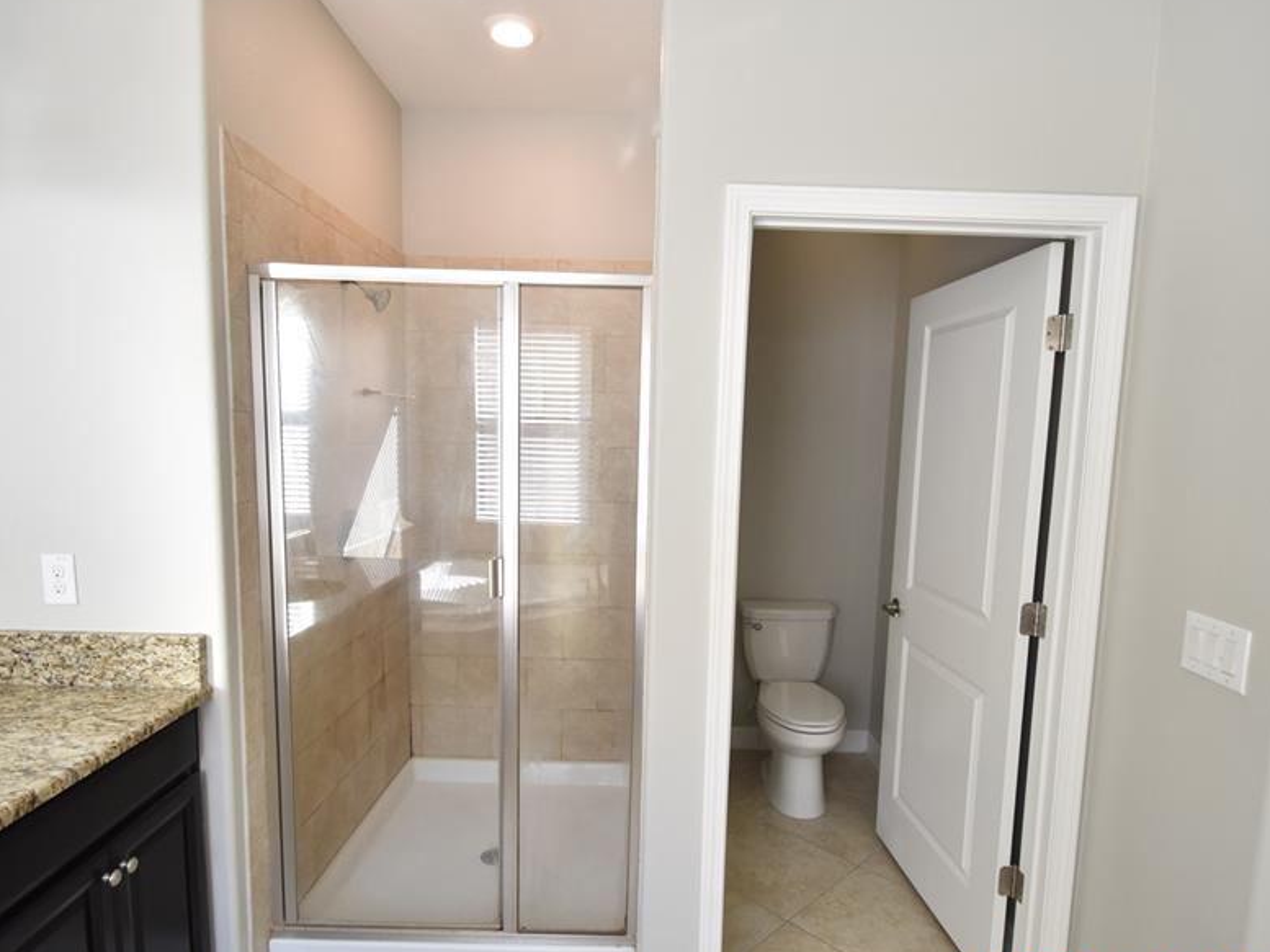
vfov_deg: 68.6
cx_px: 651
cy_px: 508
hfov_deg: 84.6
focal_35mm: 19
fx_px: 697
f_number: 3.5
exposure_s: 1/250
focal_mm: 10
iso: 800
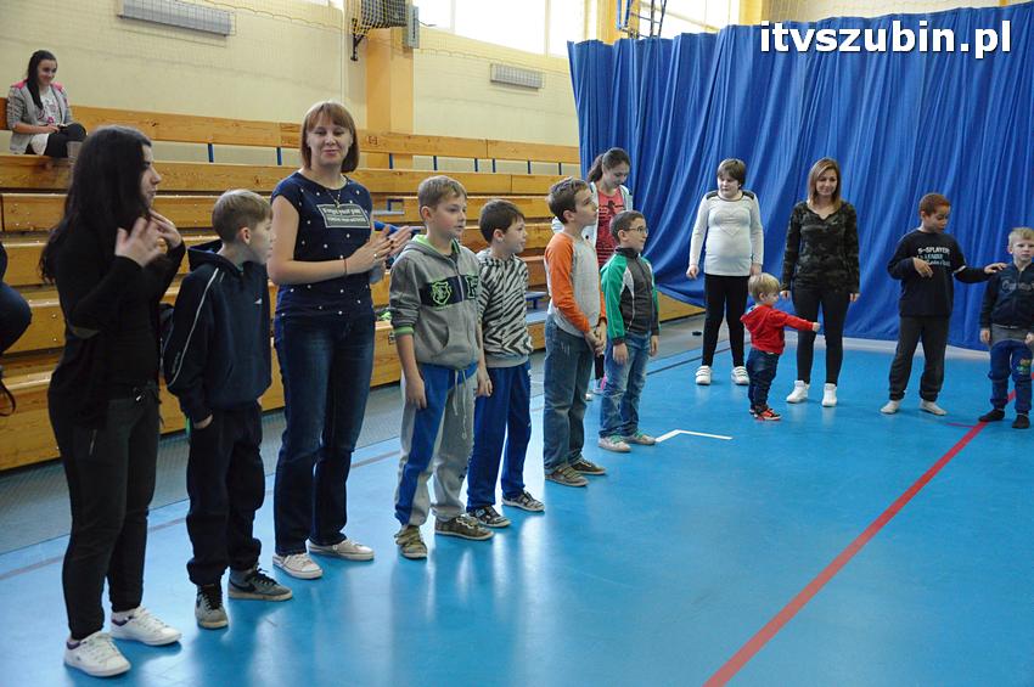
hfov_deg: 49.6
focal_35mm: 39
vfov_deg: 34.1
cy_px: 344
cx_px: 517
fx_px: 1119
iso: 2500
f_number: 4.5
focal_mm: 26
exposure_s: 1/100
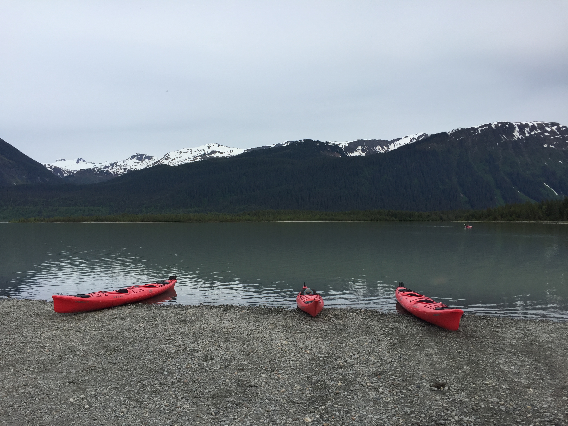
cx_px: 284
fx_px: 476
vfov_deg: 48.2
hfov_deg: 61.7
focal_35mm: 29
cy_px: 213
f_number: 2.2
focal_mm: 4.15
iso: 32
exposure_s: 1/1319
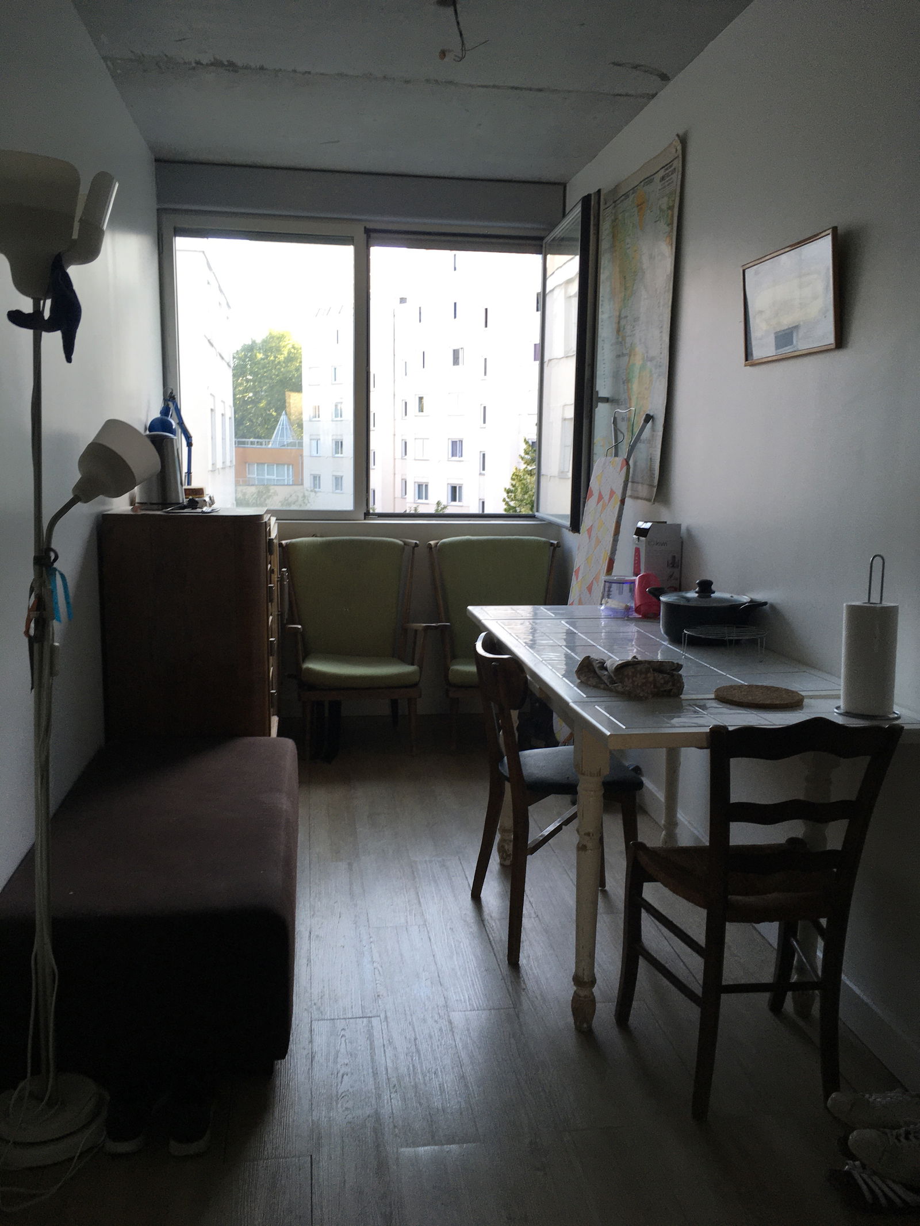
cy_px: 613
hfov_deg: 48.2
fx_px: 1028
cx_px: 460
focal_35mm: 29
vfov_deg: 61.7
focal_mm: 4.15
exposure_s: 1/100
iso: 40
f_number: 2.2
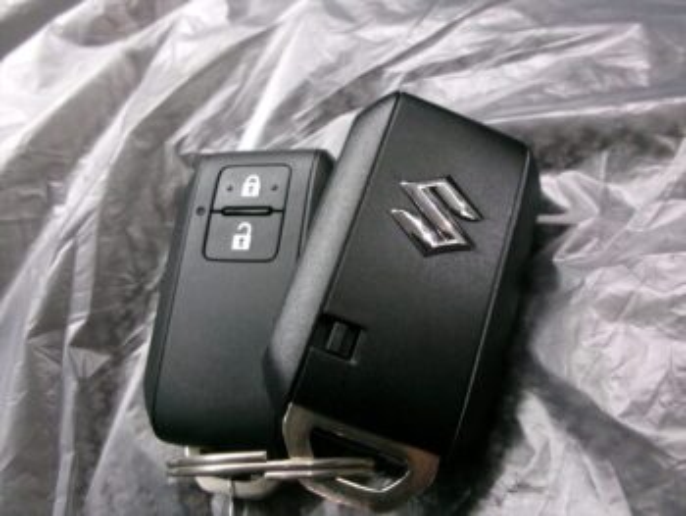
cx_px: 343
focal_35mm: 28
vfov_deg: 49.8
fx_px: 555
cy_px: 258
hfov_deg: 63.4
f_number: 3.9
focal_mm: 5.1
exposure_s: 1/15
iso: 800
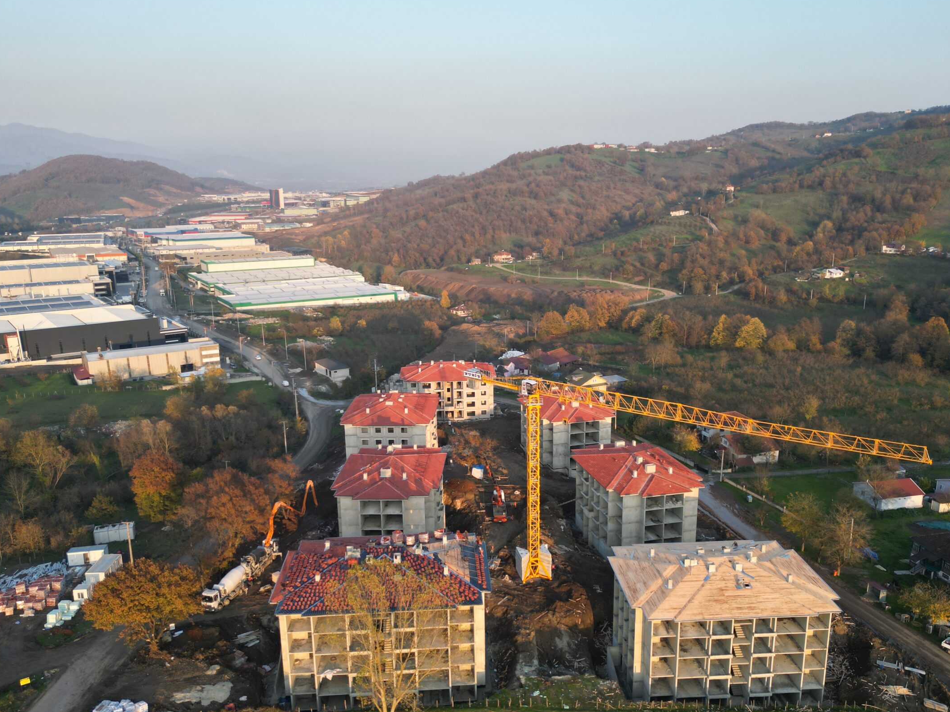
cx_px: 496
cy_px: 395
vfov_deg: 48.1
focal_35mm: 29
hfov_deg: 61.6
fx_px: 796
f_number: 1.7
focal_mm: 6.72
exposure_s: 1/640
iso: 130
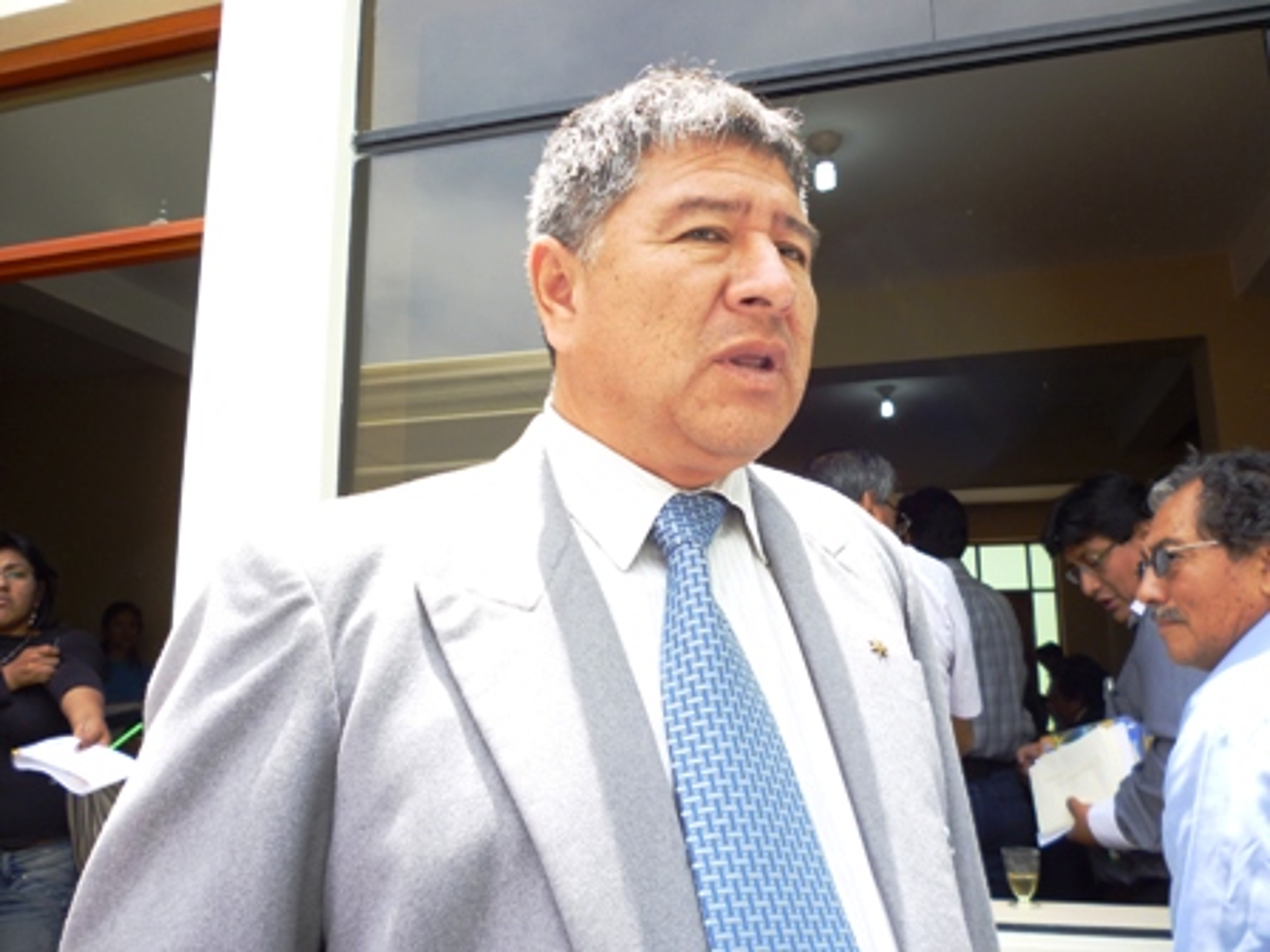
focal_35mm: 28
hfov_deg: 63.4
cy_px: 476
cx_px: 635
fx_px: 1027
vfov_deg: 49.7
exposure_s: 1/200
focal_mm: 5
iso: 100
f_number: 3.1
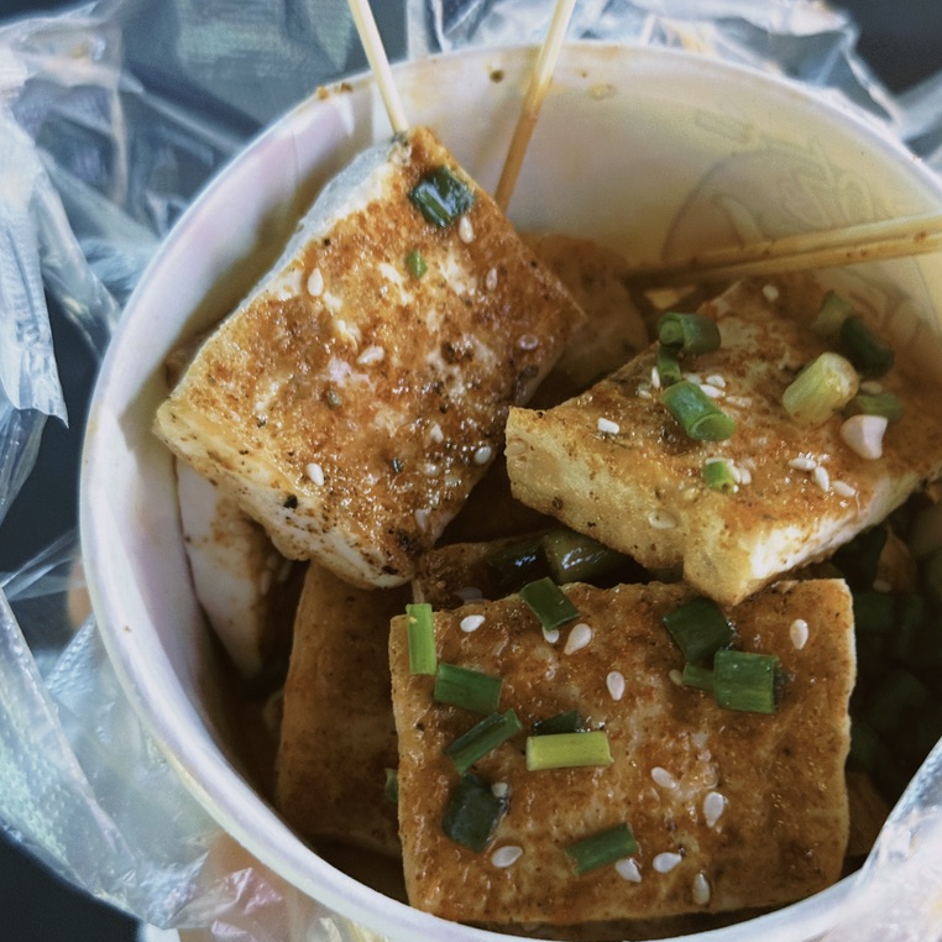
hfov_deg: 30.0
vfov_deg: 30.0
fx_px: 1755
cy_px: 473
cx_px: 544
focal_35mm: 57
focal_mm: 6.76
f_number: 1.78
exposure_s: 1/50
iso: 80
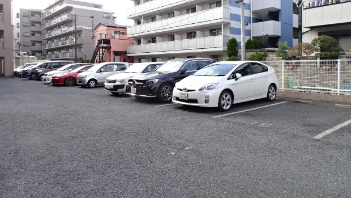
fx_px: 251
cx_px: 177
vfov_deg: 42.4
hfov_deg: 69.9
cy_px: 69
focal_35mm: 27
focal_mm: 4.1
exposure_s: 1/200
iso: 80
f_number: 3.5
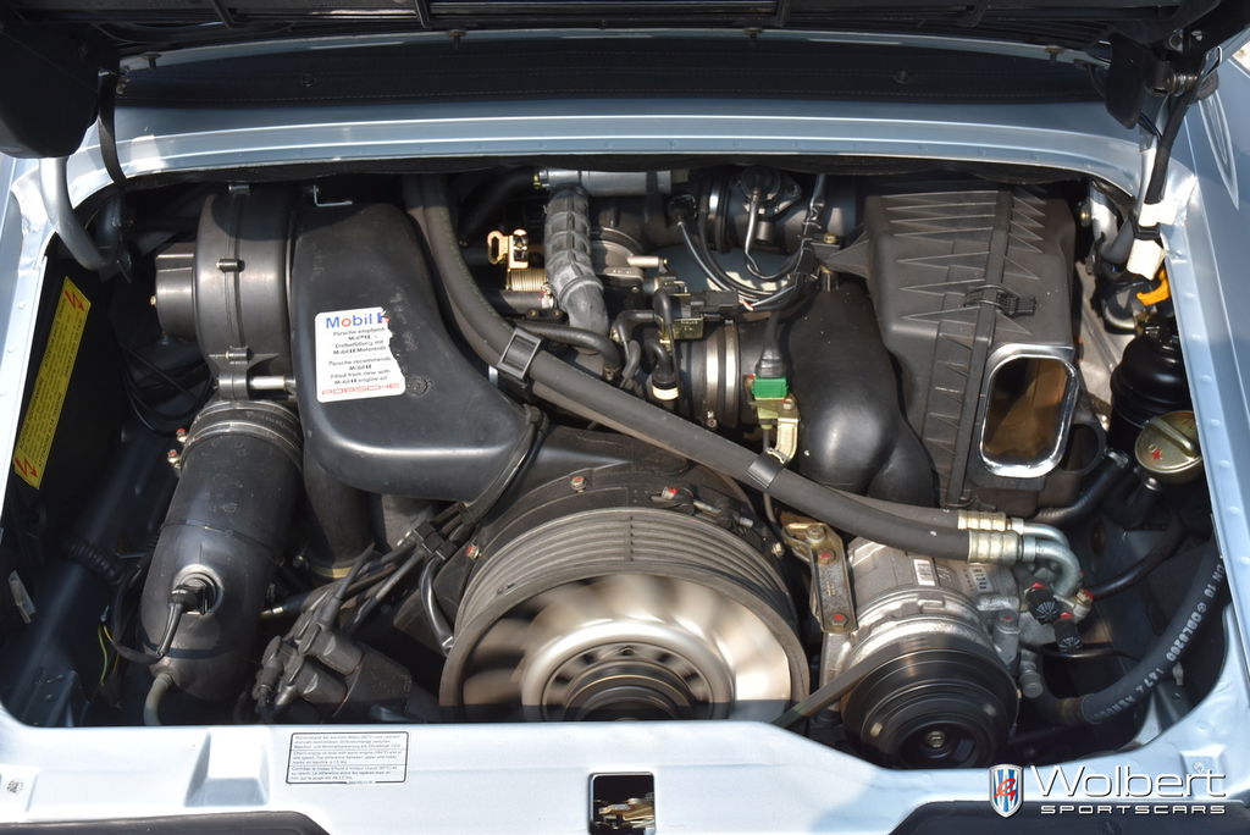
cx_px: 625
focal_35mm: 44
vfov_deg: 30.9
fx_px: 1511
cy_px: 418
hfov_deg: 44.9
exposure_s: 1/500
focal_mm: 29
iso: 560
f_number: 8
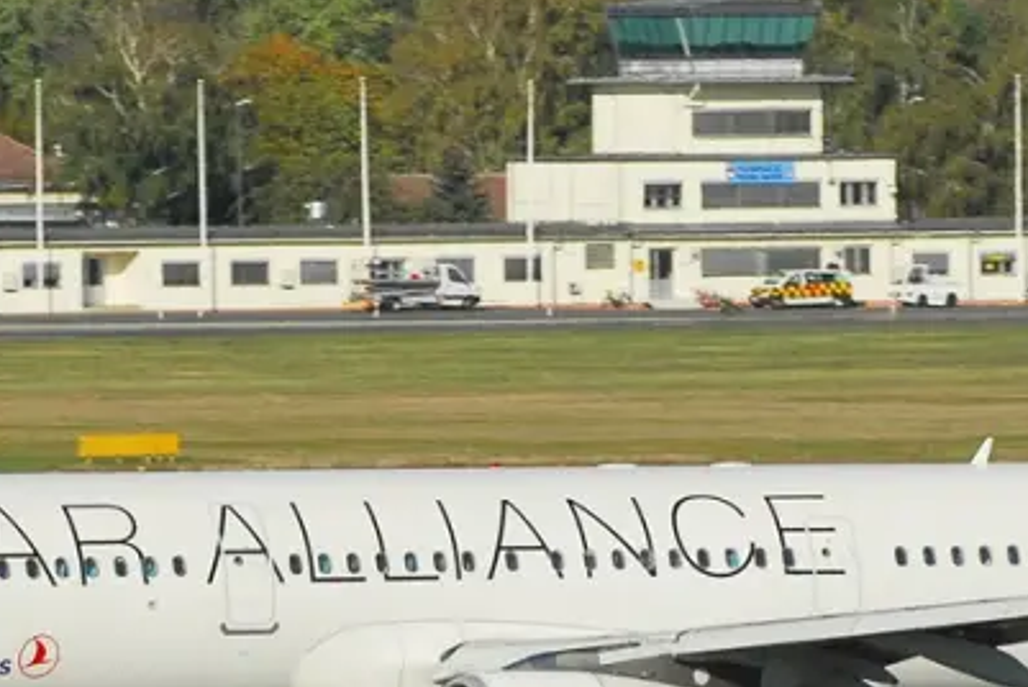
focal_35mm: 689
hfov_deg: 3.0
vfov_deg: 2.0
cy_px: 642
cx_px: 690
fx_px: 19688
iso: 200
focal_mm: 180
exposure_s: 1/750
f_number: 7.1
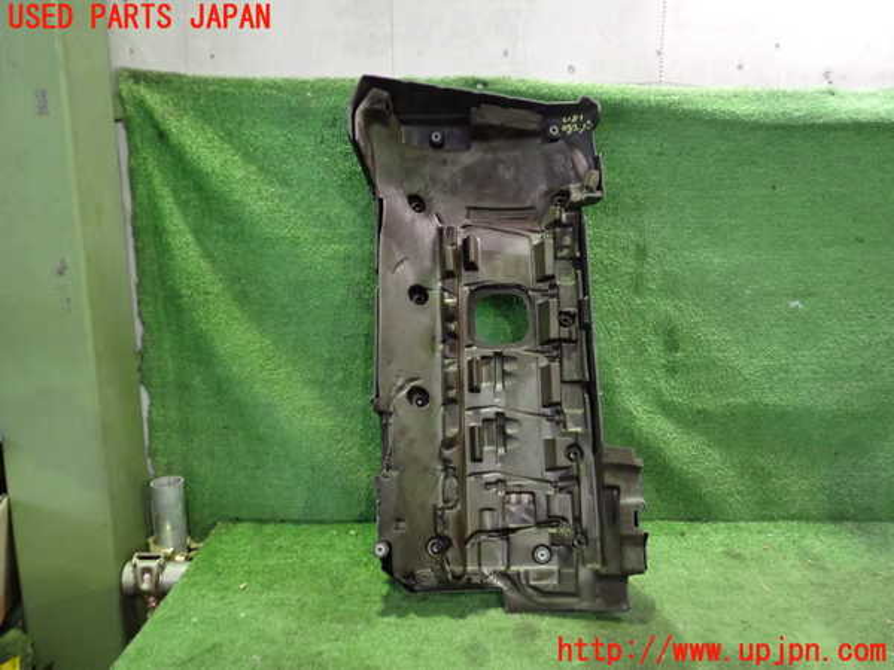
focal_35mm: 30
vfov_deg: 46.8
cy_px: 335
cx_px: 447
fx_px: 775
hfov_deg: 60.0
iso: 800
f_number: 2.3
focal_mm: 5.4
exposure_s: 1/20
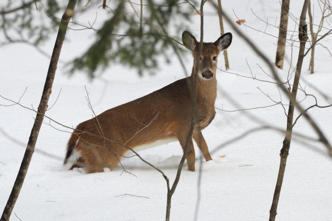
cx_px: 166
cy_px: 110
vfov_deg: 4.6
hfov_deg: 6.9
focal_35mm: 300
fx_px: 2763
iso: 500
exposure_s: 1/250
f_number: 9
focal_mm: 200
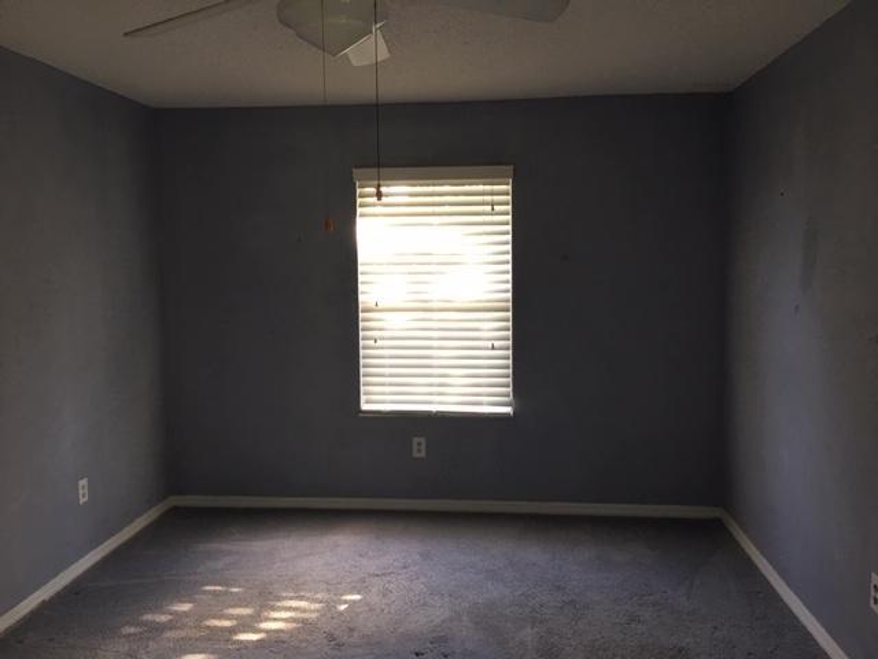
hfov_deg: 61.7
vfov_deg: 48.2
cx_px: 439
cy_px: 330
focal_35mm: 29
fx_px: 736
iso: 50
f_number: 2.2
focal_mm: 4.15
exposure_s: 1/17
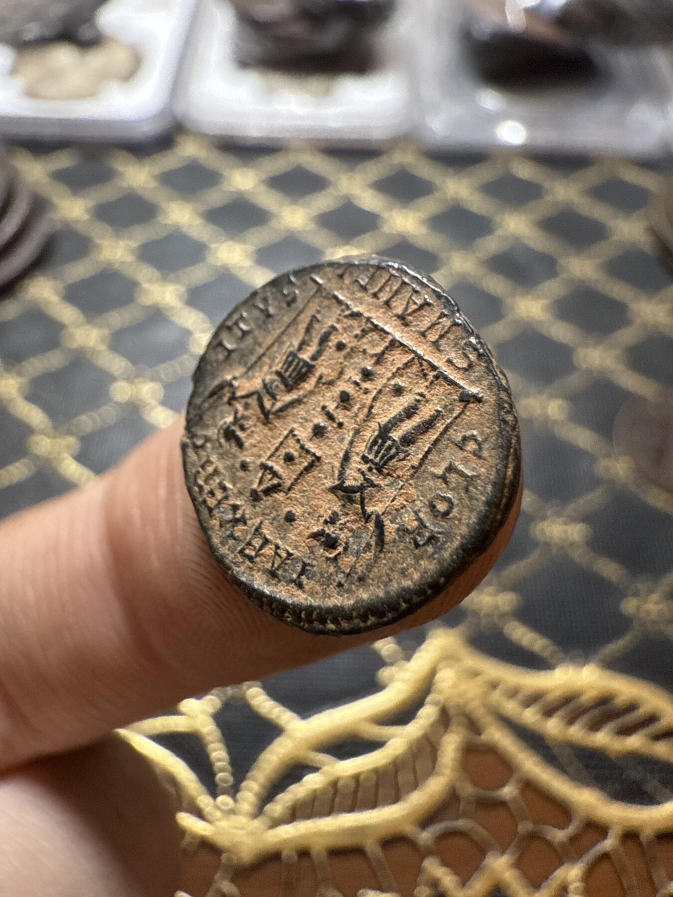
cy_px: 448
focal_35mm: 24
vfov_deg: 71.6
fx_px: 622
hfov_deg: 56.8
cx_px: 336
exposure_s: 1/99
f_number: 2.2
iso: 400
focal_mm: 2.22
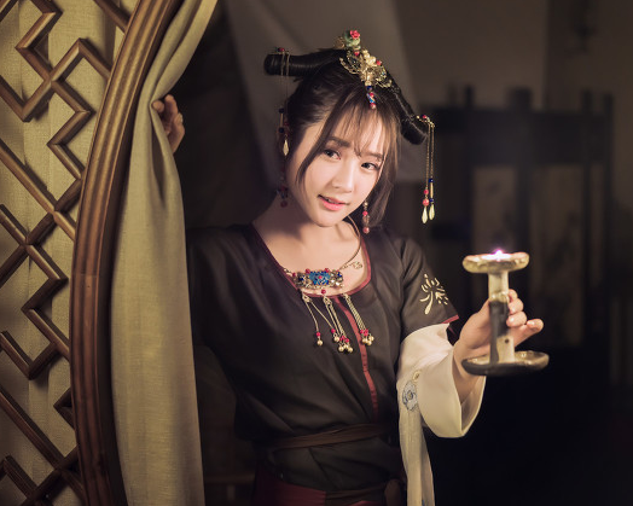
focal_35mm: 63
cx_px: 294
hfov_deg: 30.0
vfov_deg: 24.2
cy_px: 255
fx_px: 1180
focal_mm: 55
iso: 2000
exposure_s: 1/60
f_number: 2
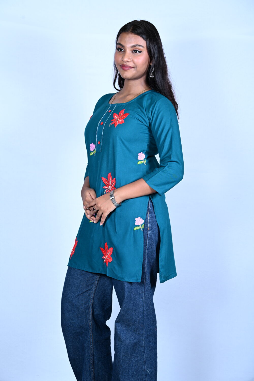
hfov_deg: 18.4
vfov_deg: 27.3
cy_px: 190
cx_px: 127
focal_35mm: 74
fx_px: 783
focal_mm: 74
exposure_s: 1/160
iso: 100
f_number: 7.1
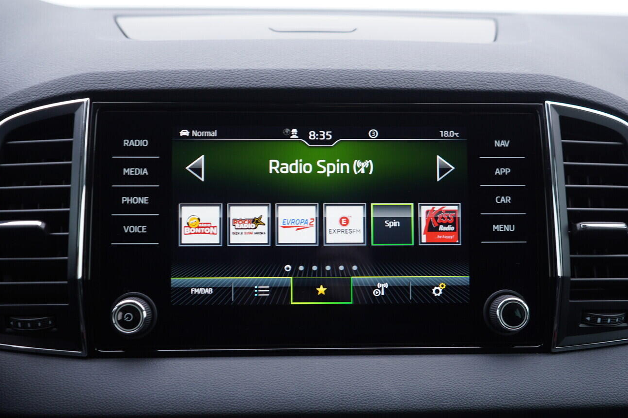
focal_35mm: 40
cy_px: 221
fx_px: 698
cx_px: 311
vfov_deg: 33.4
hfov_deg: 48.5
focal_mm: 24
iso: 200
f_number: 2.8
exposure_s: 1/40
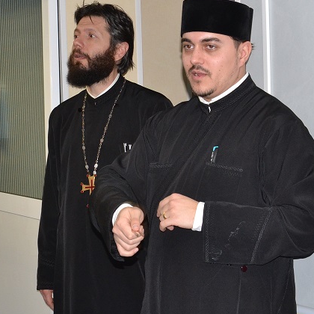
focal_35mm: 98
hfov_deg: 17.7
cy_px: 132
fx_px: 1006
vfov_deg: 17.7
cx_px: 145
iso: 800
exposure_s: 1/60
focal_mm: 28
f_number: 8
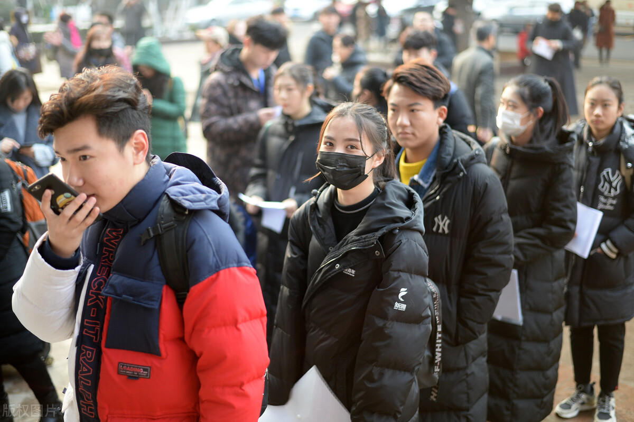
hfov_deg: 39.6
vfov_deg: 26.9
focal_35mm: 50
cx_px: 317
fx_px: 880
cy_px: 211
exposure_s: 1/250
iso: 320
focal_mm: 50
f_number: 1.8
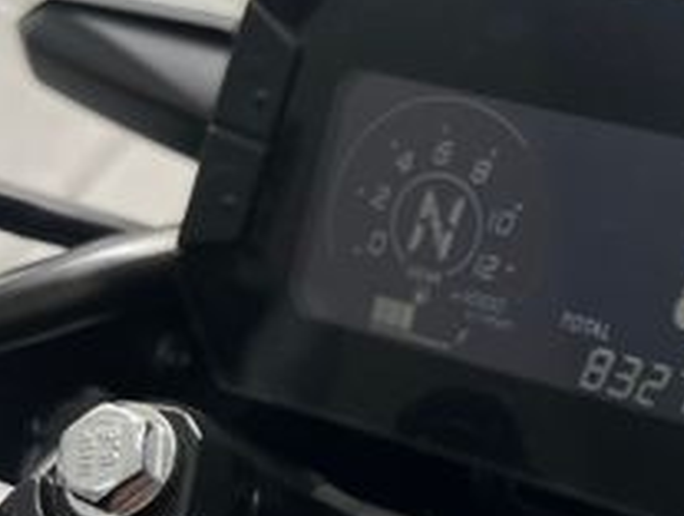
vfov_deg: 24.7
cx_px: 611
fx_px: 1168
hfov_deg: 31.2
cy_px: 354
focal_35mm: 59
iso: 50
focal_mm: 5.7
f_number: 1.5
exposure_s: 1/374
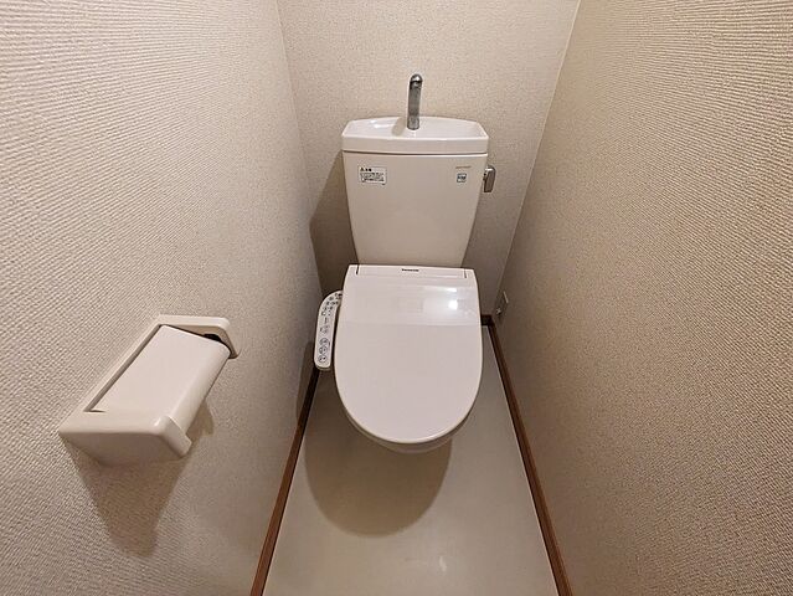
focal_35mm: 14
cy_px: 298
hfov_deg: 102.0
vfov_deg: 85.7
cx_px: 396
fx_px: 321
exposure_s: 1/120
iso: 954
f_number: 2.2
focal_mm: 1.83
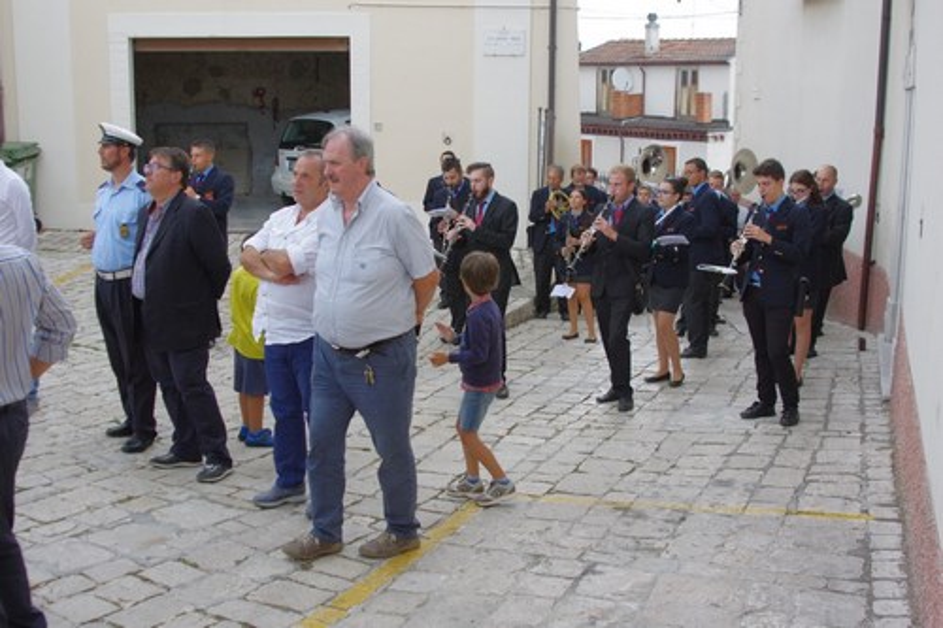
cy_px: 314
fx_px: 1100
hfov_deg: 46.4
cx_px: 472
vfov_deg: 31.9
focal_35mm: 42
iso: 1250
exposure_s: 1/125
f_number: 6.3
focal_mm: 28
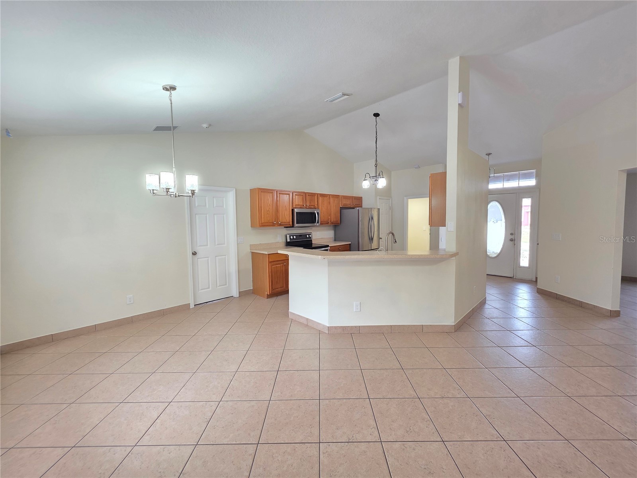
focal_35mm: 13
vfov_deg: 89.9
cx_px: 318
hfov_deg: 106.2
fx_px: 239
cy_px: 239
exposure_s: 1/60
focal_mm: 2.2
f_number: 1.9
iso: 160
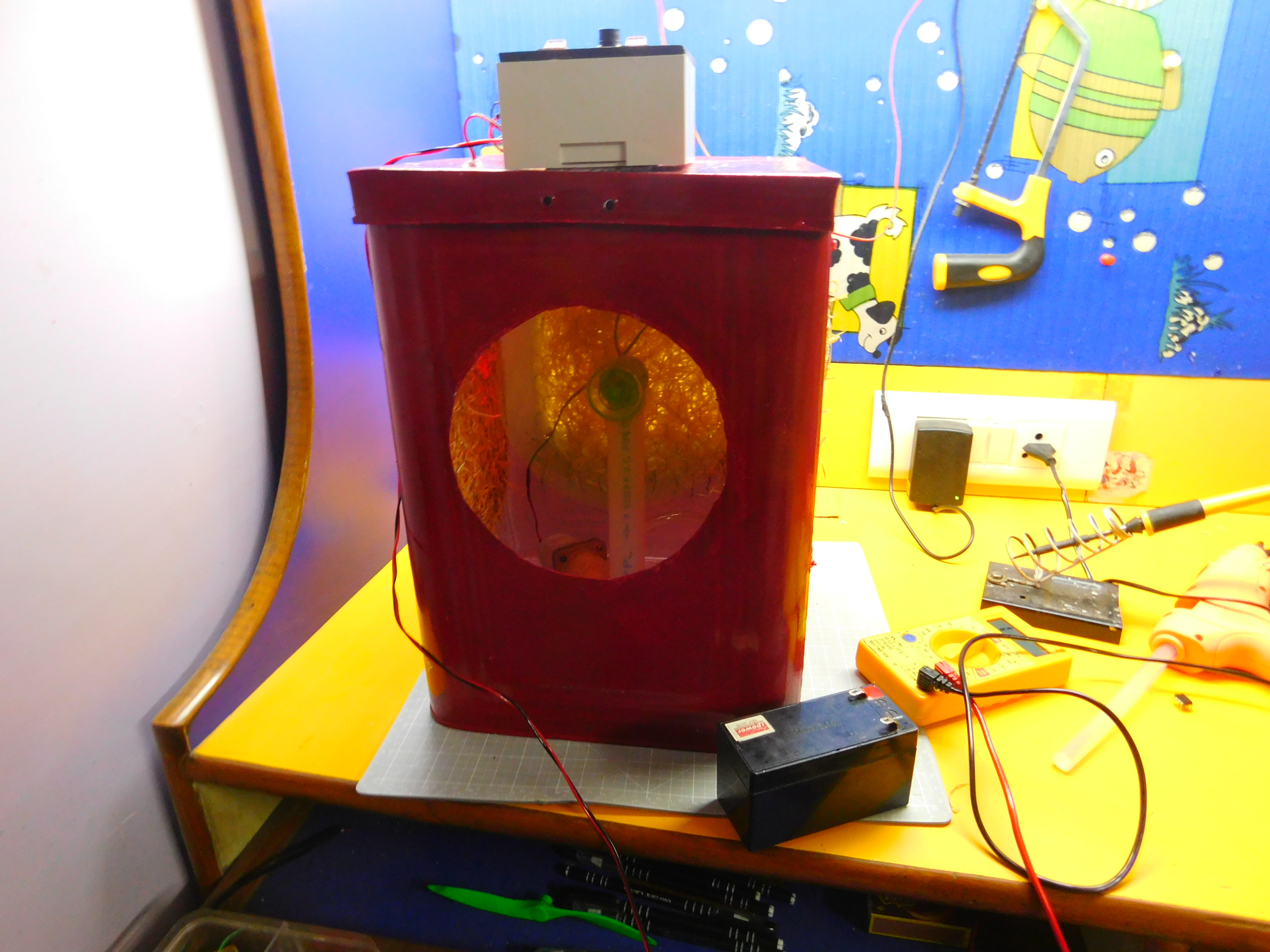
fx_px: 844
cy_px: 476
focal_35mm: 23
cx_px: 635
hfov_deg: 73.9
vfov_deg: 58.9
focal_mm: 4
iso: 400
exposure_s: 1/13
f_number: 3
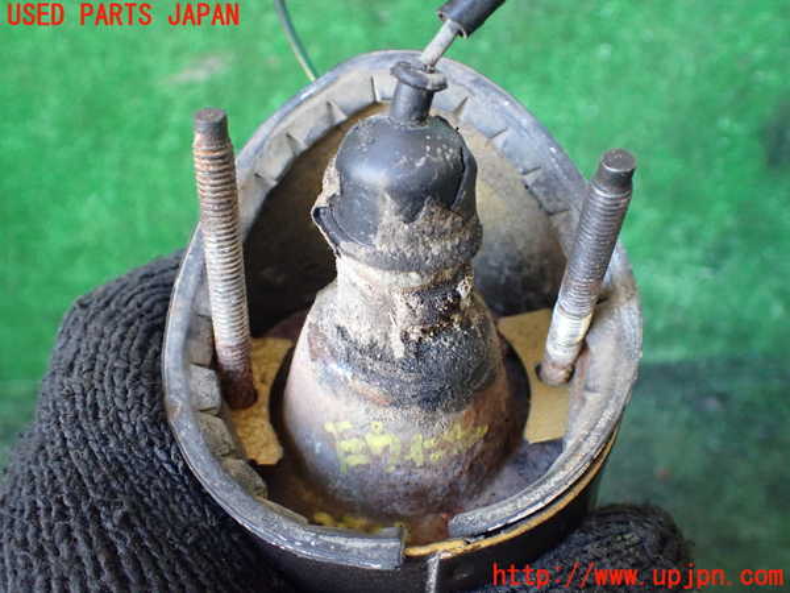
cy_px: 296
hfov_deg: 60.0
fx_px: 685
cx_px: 395
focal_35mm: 30
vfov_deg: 46.8
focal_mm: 5.4
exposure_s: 1/80
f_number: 2.3
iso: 800
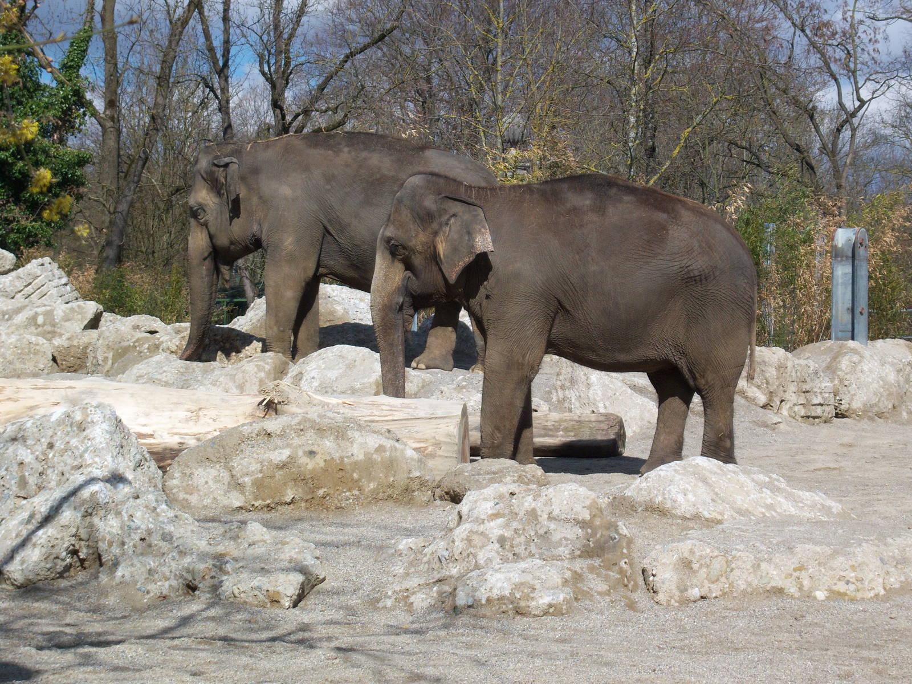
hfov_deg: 18.2
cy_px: 342
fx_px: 2845
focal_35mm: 108
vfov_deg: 13.7
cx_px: 456
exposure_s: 1/800
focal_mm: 22.5
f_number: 4.9
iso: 80
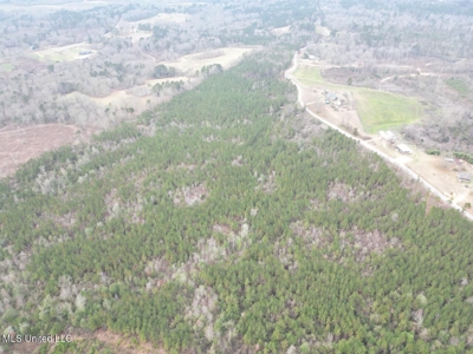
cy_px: 177
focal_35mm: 24
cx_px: 236
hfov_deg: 71.6
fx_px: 328
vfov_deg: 56.8
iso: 100
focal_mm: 6.72
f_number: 1.7
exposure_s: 1/120
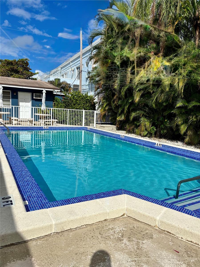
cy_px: 134
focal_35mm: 26
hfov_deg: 53.1
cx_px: 100
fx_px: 200
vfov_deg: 67.3
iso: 50
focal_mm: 5.96
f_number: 1.6
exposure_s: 1/8333
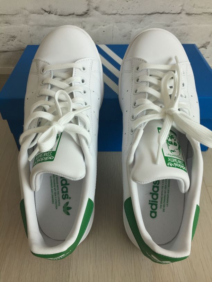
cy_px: 141
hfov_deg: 48.2
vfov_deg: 61.7
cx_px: 106
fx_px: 237
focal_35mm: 29
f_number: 2.2
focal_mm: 4.15
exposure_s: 1/100
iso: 32
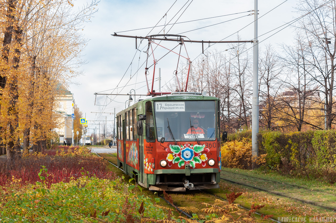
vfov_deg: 19.7
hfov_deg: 29.3
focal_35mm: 69
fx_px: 643
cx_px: 168
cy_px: 112
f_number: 6.3
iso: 500
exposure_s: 1/500
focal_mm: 46
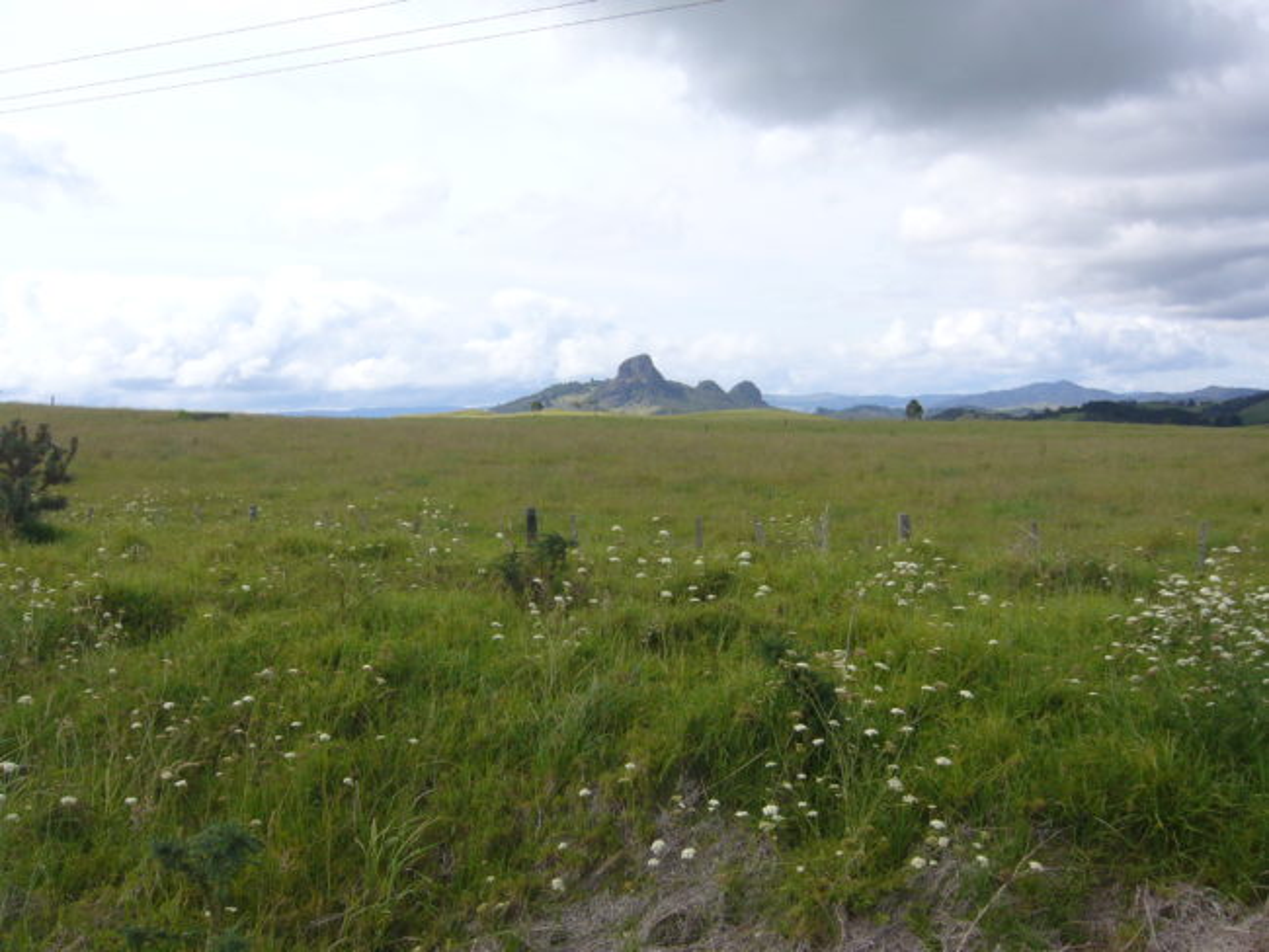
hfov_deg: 52.6
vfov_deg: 40.7
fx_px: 1284
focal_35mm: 35
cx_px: 634
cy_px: 476
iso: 80
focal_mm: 5.8
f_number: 5.6
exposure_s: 1/320
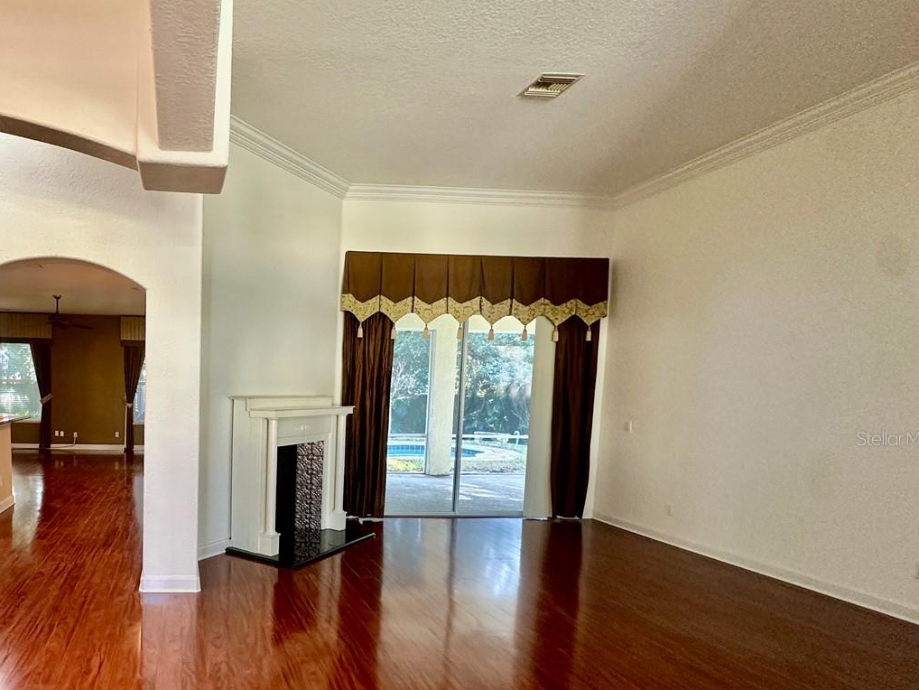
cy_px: 438
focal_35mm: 22
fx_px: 584
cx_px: 219
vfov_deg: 60.2
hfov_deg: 70.7
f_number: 2.2
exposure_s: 1/60
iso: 250
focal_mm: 2.22
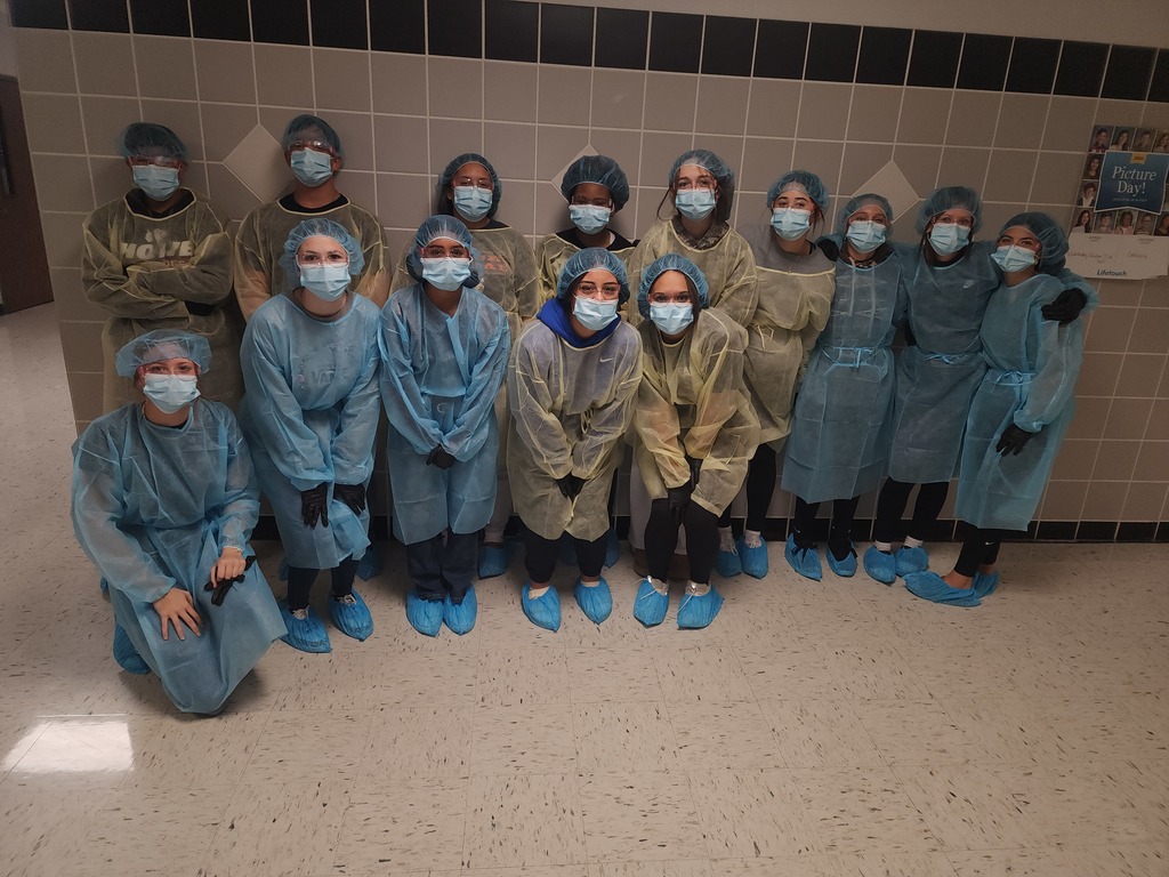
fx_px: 777
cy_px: 438
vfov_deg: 58.9
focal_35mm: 23
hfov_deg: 73.9
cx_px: 584
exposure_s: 1/24
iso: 100
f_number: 1.8
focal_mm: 6.4
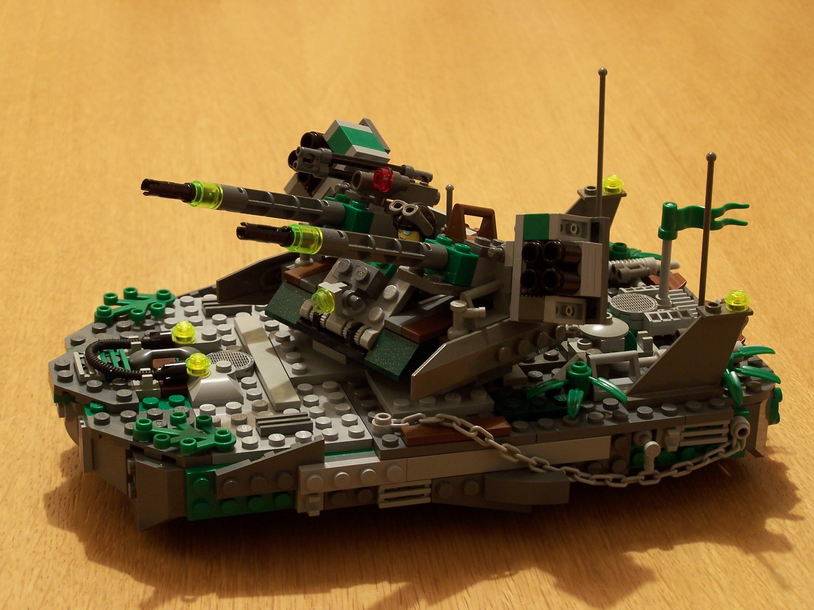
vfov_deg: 18.0
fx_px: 1928
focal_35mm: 82
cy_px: 305
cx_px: 407
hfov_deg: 23.8
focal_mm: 13.7
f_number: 3.2
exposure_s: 1/2
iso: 80
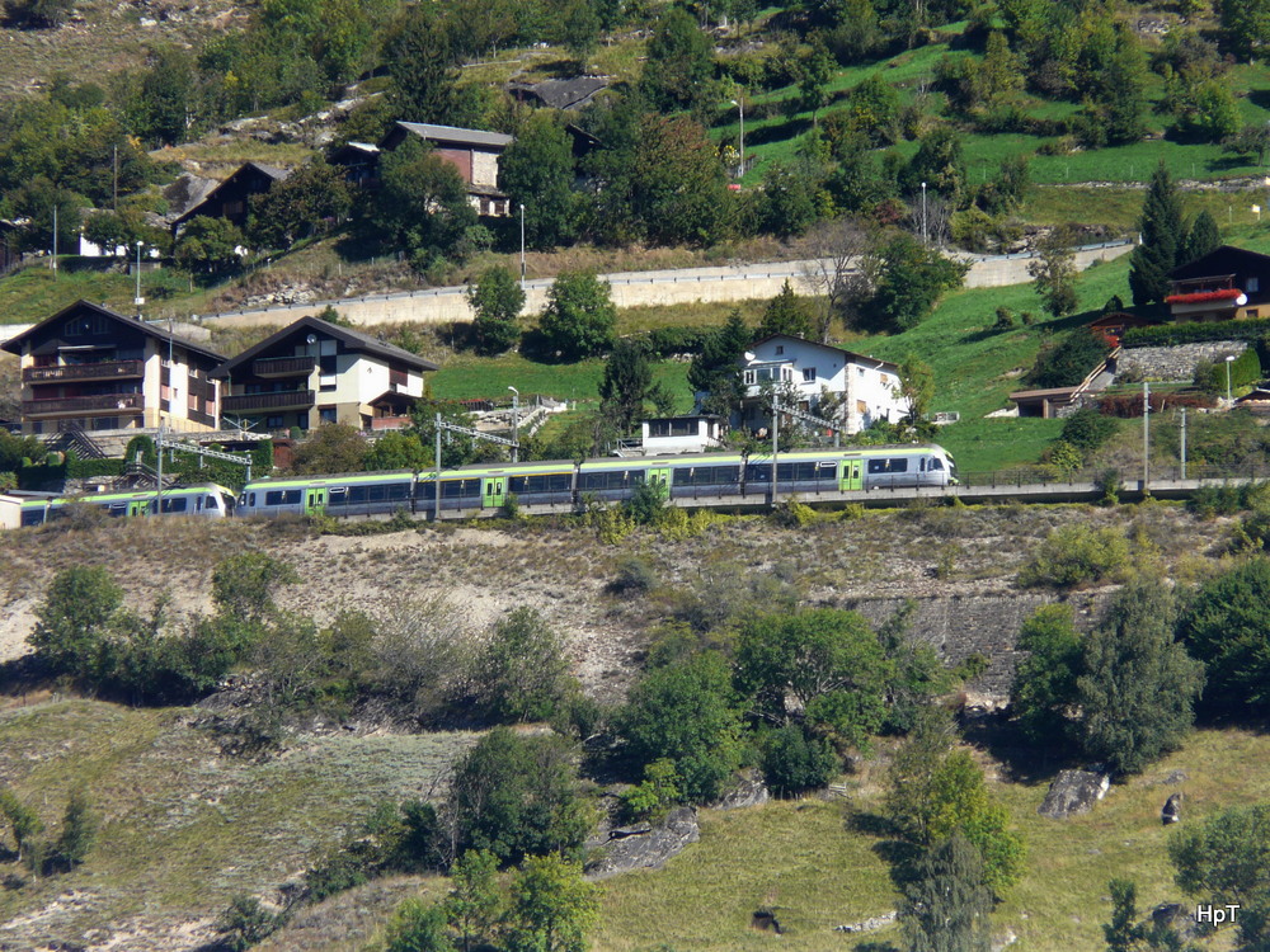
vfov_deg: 3.3
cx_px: 635
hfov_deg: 4.4
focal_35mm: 455
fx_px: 16693
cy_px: 476
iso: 100
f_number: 5.6
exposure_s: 1/250
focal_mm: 74.8
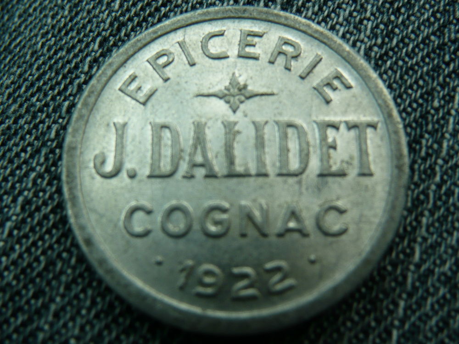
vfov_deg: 31.5
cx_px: 230
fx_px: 610
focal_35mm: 46
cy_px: 172
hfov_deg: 41.2
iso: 100
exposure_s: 1/80
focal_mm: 6.2
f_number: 3.8
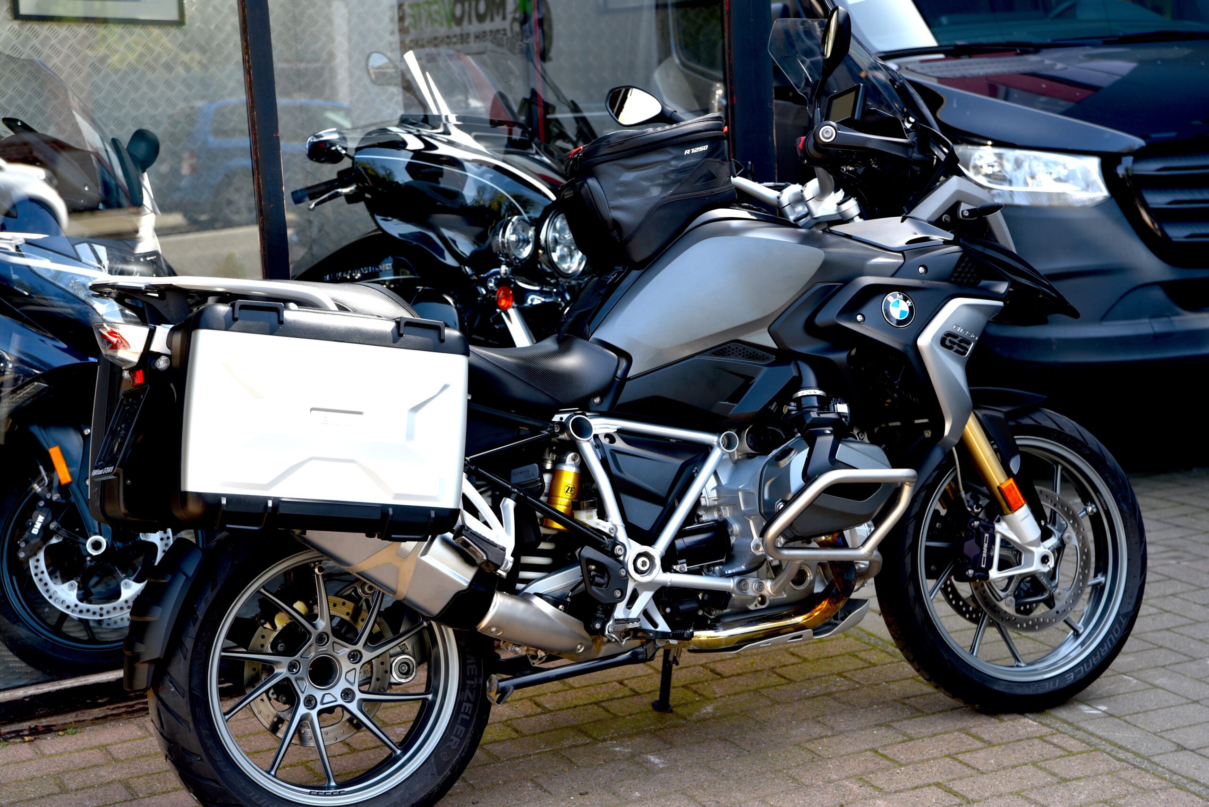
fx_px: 2083
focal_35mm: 62
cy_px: 404
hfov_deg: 32.4
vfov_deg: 21.9
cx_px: 604
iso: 100
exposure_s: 1/100
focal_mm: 62
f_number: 5
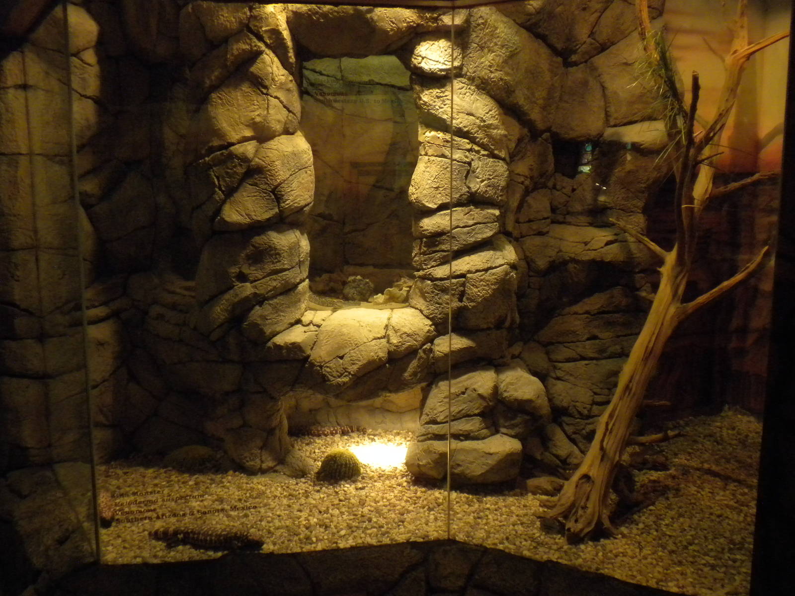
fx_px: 850
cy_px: 298
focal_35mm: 37
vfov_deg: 38.7
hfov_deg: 50.1
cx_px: 398
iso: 400
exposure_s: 1/44.1
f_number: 3.5
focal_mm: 6.6
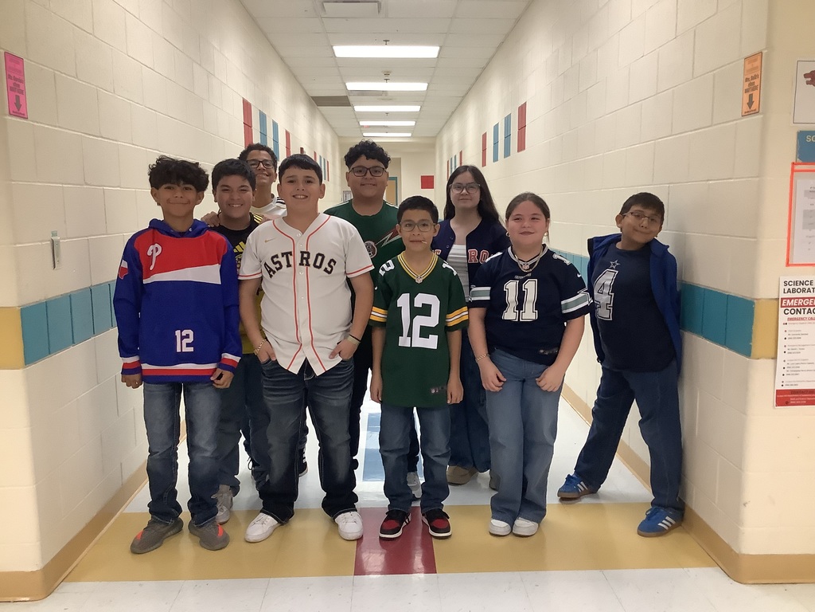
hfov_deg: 58.4
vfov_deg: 45.4
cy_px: 306
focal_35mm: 31
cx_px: 408
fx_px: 730
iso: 200
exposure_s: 1/60
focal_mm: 3.3
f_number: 2.4
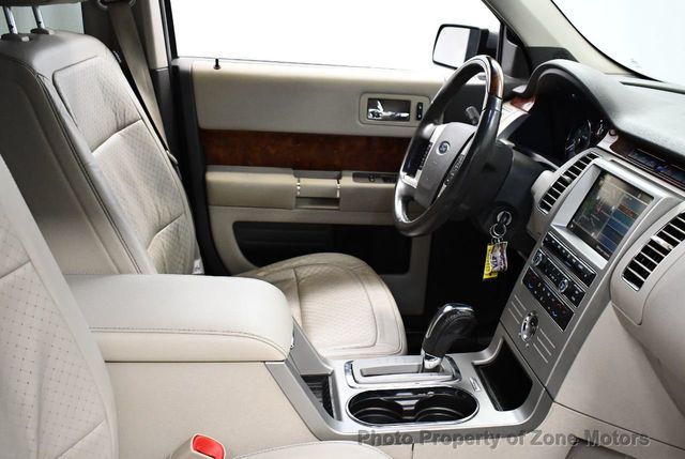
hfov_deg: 53.1
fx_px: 686
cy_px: 230
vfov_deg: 37.0
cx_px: 342
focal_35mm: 36
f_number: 3.5
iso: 3200
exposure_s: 1/125
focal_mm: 18
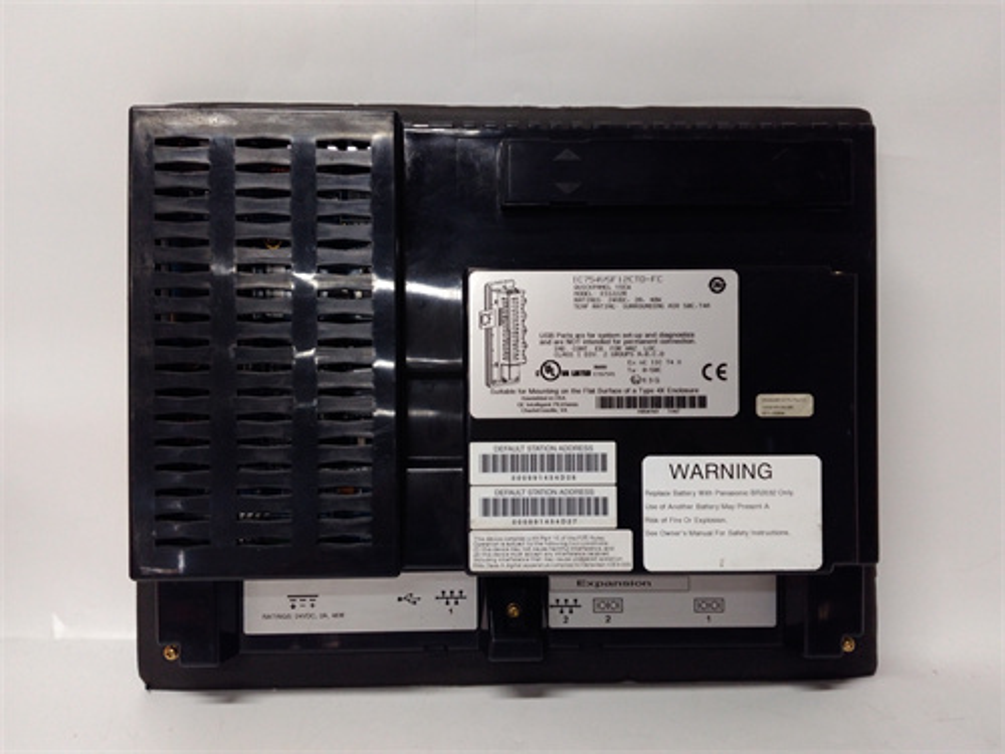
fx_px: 784
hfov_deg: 65.3
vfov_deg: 51.4
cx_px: 502
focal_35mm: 27
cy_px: 377
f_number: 2
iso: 253
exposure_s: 1/33
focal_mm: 3.79
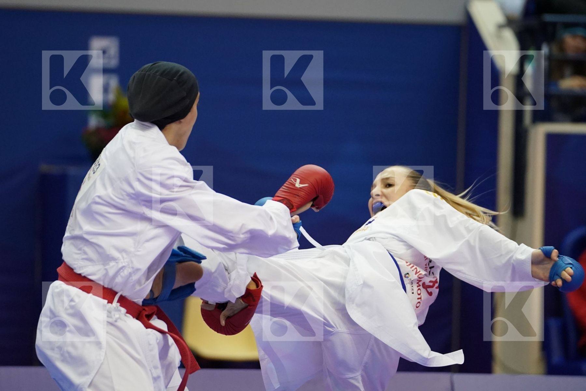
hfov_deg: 8.0
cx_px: 293
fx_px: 4216
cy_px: 196
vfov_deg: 5.3
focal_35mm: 259
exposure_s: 1/1000
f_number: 2.8
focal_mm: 173
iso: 3200
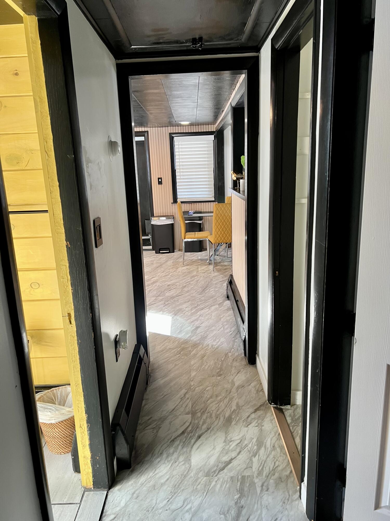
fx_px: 391
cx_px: 195
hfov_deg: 53.1
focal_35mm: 26
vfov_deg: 67.3
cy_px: 260
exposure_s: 1/60
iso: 125
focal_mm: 5.7
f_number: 1.5
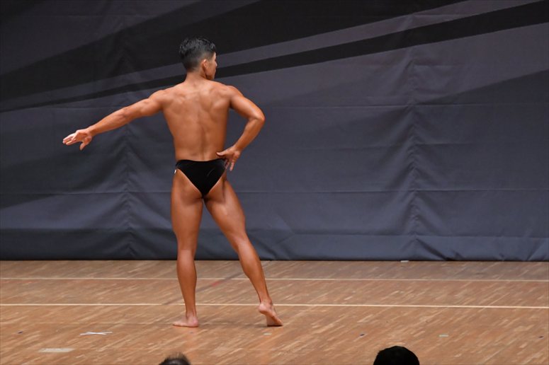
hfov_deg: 7.6
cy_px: 182
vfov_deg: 5.1
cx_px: 274
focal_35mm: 270
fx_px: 4116
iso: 6400
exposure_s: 1/400
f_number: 5.6
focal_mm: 180
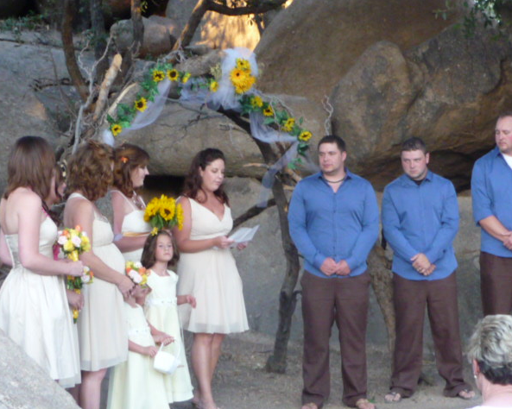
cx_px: 274
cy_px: 206
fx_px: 1787
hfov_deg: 16.3
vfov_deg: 13.1
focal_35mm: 118
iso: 320
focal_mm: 11.3
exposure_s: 1/40
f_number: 4.5
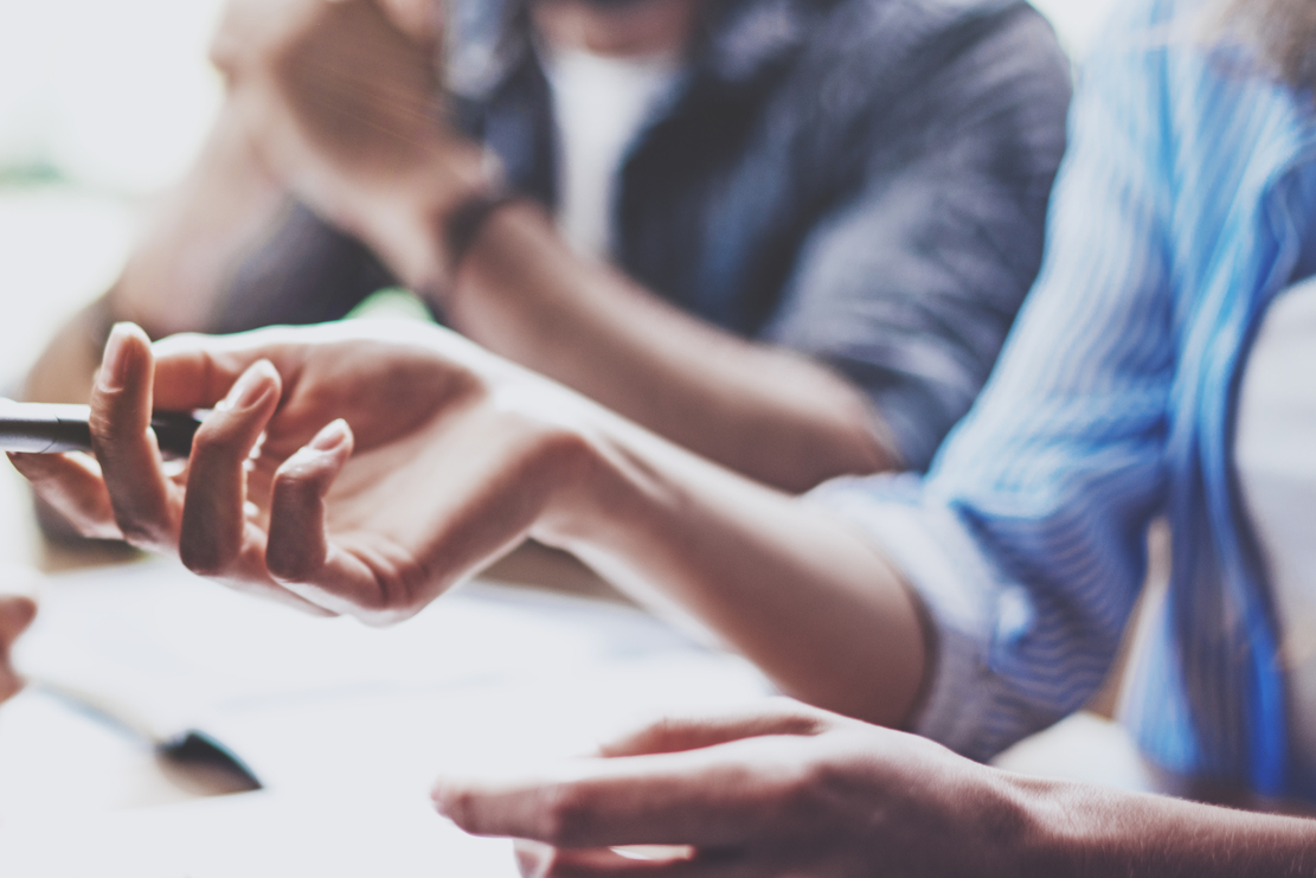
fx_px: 2303
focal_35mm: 63
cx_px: 346
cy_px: 500
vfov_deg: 21.6
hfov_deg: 31.4
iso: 100
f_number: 1.4
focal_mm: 35
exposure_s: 1/250
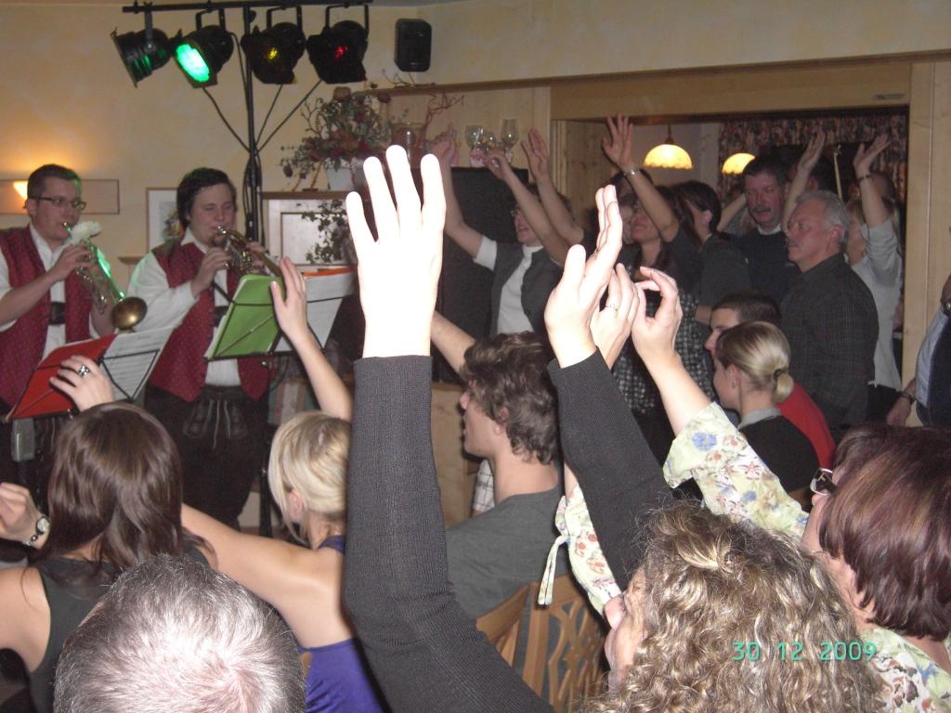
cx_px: 476
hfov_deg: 37.5
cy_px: 356
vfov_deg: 28.6
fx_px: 1401
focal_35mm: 51
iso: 200
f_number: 3.5
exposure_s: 1/50
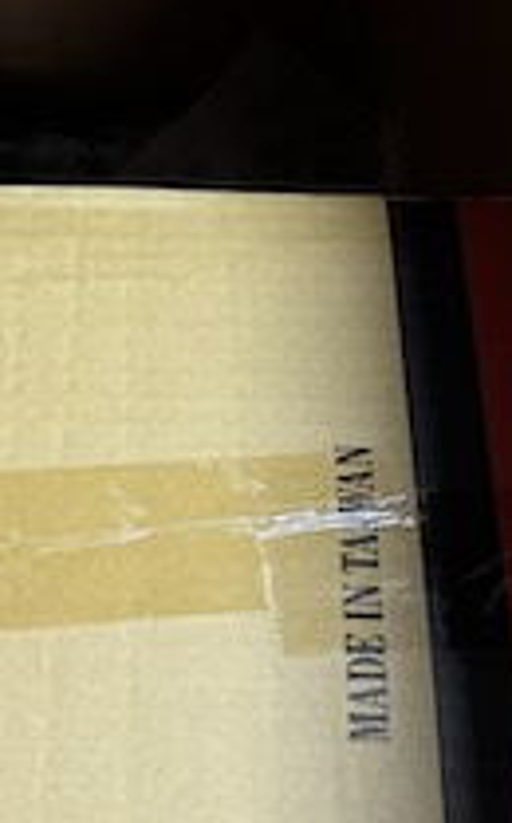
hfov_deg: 16.6
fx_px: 1747
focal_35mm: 78
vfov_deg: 25.5
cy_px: 43
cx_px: 189
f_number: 1.78
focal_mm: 6.76
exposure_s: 1/60
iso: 400
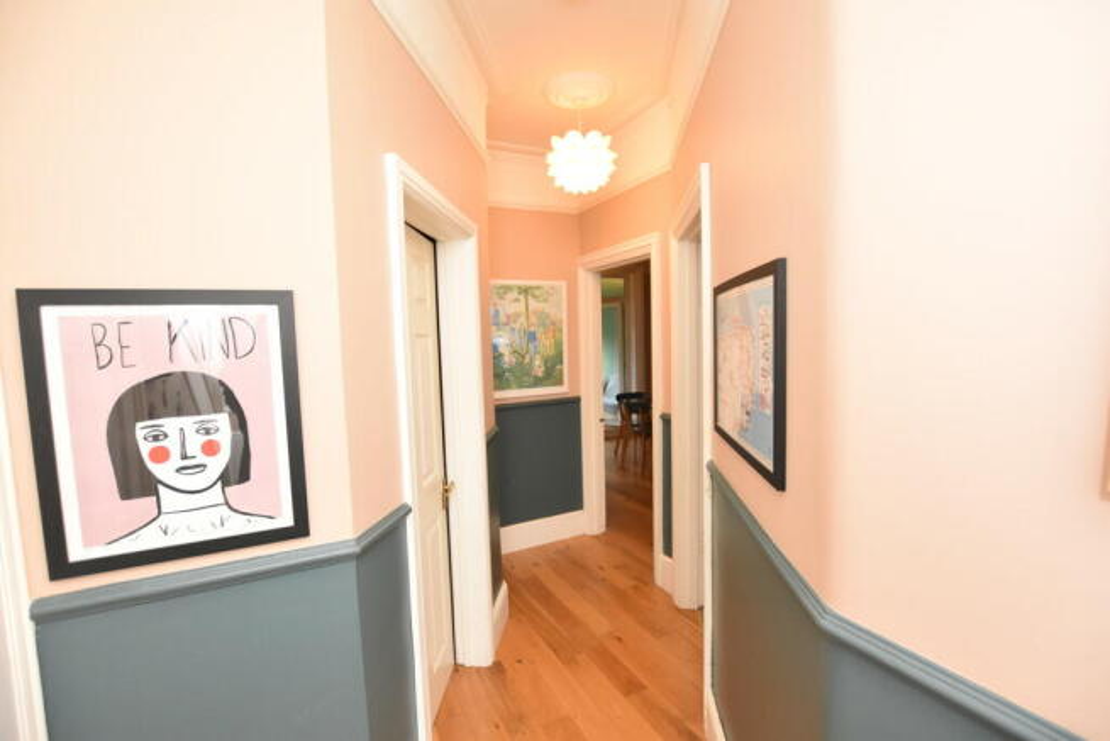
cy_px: 370
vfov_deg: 77.4
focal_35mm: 15
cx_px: 555
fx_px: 463
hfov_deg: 100.4
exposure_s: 1/80
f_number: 4
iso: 1600
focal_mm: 10
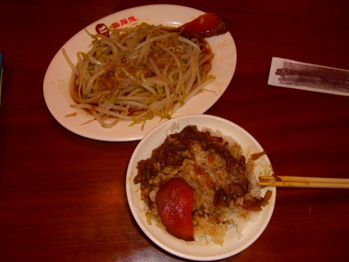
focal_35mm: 38
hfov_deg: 49.0
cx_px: 174
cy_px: 131
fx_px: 383
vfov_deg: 37.7
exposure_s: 1/60
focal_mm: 7.9
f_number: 2.8
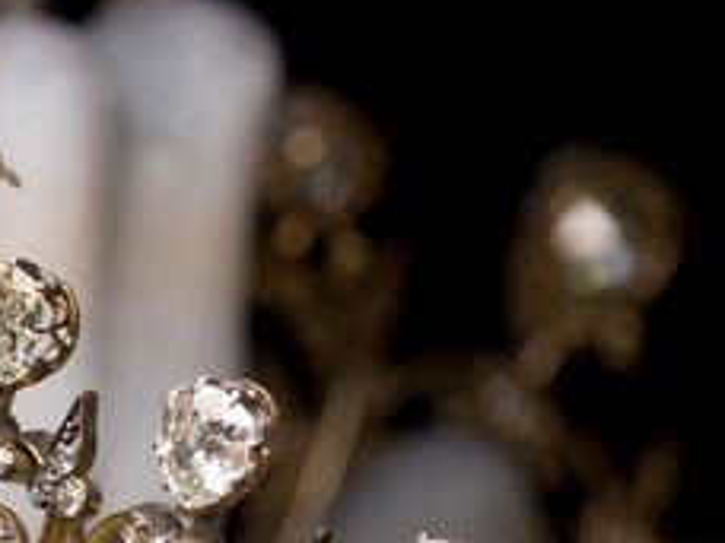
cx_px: 149
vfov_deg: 4.3
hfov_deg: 5.7
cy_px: 668
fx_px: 7268
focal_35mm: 347
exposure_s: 1/80
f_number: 5
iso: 400
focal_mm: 60
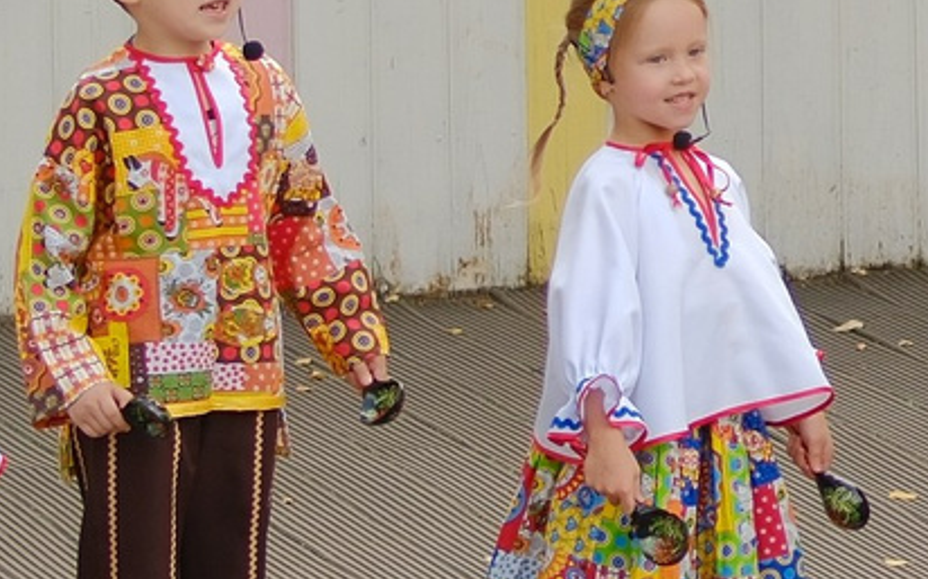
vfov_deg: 2.8
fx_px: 12007
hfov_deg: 4.4
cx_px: 1340
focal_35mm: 475
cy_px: 30
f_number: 2
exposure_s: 1/750
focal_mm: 50
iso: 125
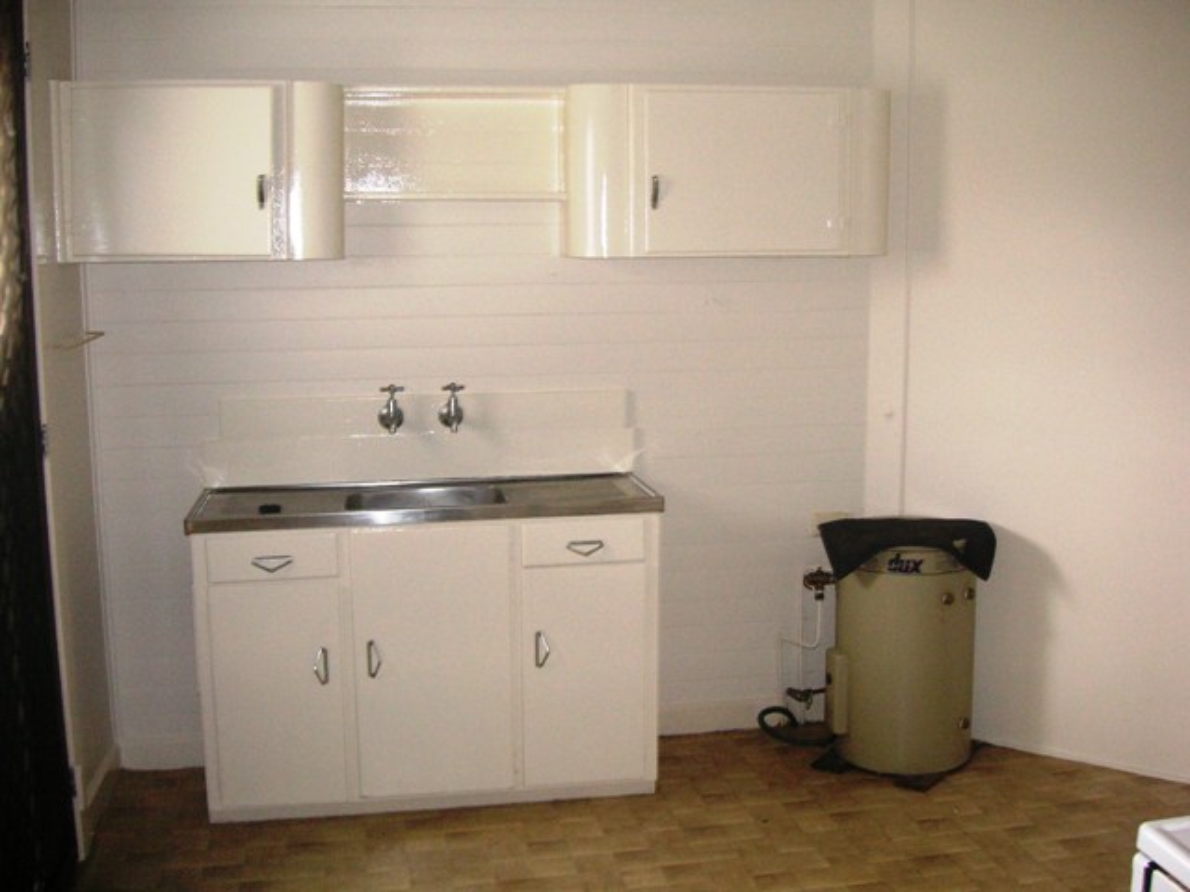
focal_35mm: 37
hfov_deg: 50.1
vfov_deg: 38.7
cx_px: 595
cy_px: 446
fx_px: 1272
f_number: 2.8
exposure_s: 1/45
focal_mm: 6.1
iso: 160
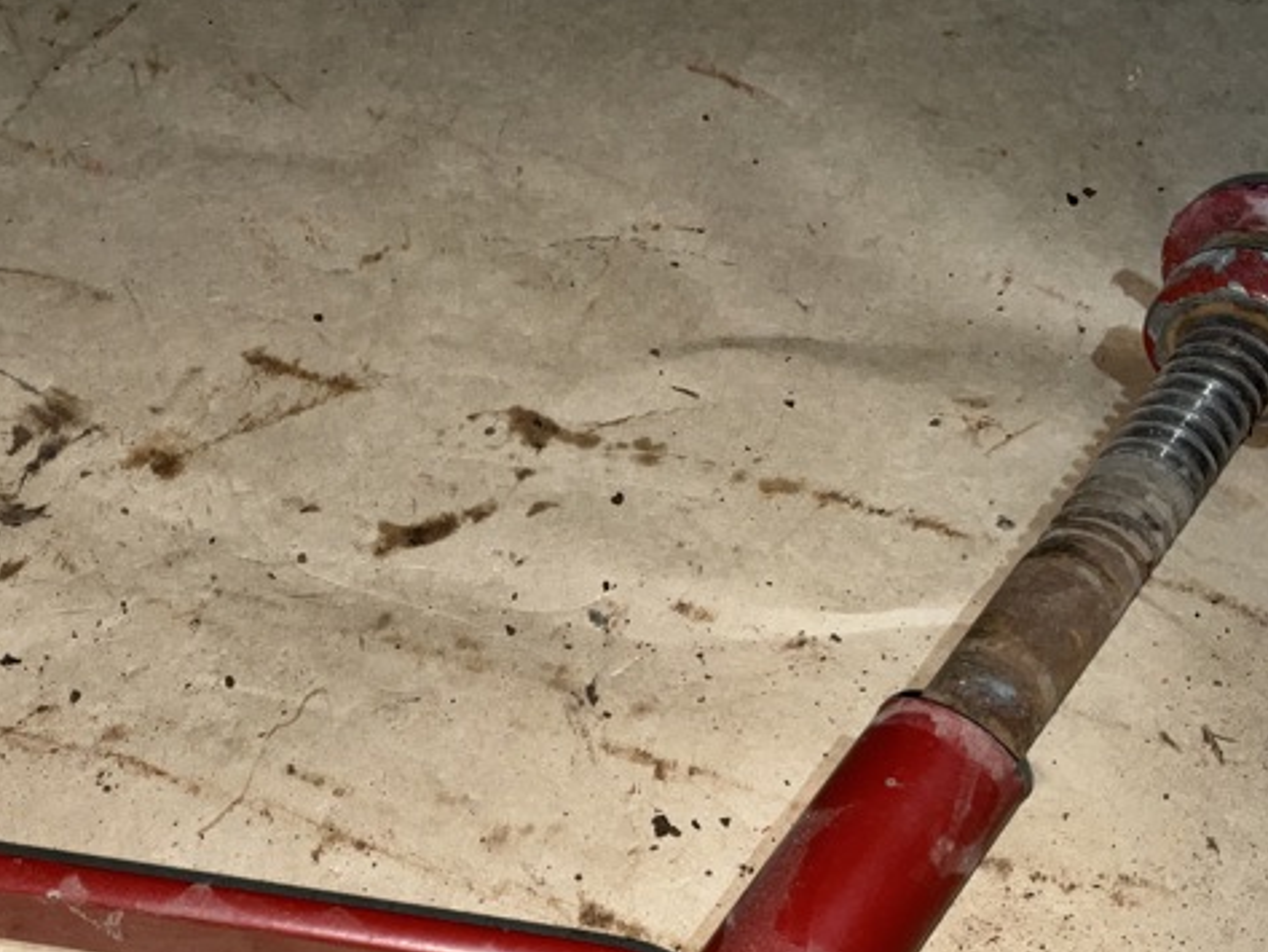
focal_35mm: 49
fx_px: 1795
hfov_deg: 38.4
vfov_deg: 29.3
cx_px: 413
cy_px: 705
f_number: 1.8
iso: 16
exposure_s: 1/82
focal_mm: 3
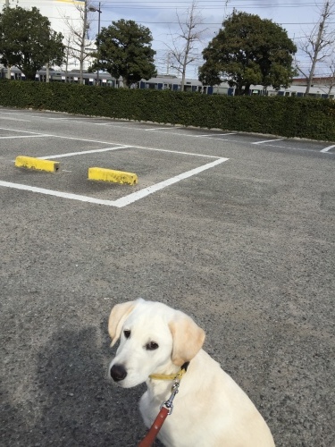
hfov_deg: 48.2
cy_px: 224
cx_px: 168
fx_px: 374
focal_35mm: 29
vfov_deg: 61.7
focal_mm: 4.15
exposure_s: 1/2639
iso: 32
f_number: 2.2
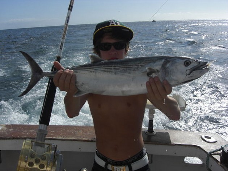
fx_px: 250
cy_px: 86
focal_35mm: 38
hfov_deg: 49.0
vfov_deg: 37.7
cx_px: 114
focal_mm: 7.9
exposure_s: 1/500
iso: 80
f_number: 8
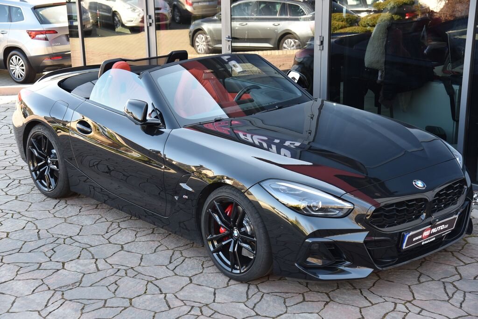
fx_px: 824
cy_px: 160
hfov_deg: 32.4
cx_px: 239
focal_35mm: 62
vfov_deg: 21.9
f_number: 5
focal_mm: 62
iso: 500
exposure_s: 1/100
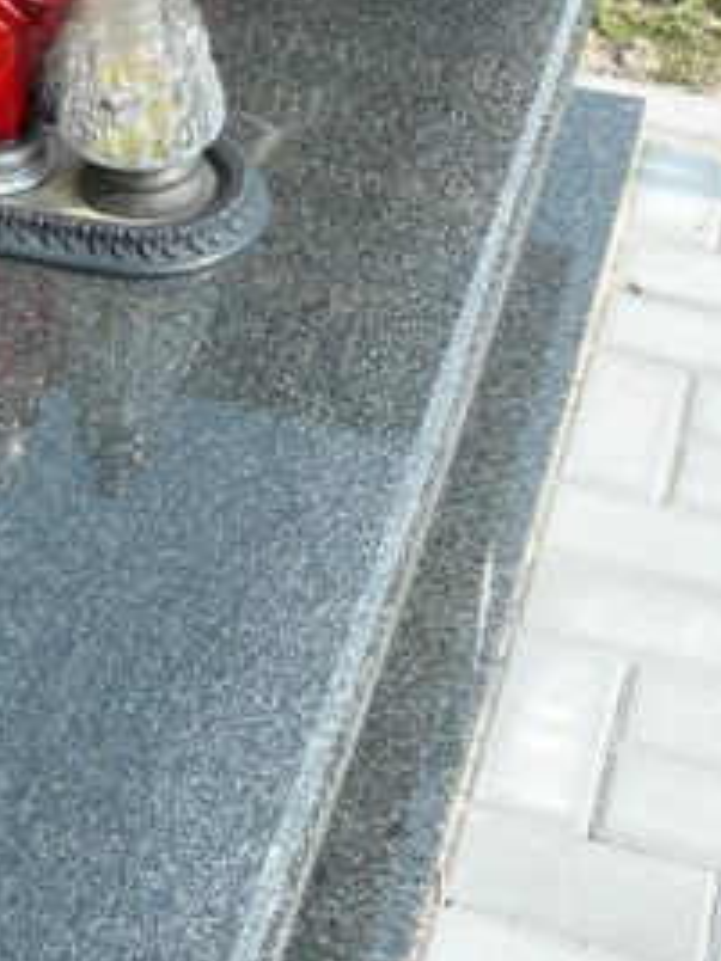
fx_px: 2388
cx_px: -100
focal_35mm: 86
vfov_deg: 22.3
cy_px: 111
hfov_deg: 16.6
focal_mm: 6
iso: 100
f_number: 4
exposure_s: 1/200
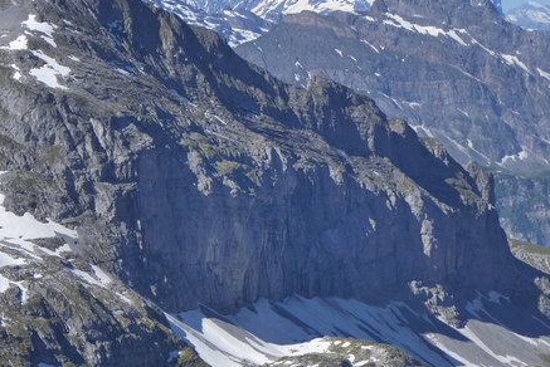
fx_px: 2263
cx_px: 309
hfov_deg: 13.9
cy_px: 137
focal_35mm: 148
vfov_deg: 9.3
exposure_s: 1/1600
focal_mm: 17.7
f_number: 4
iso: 400
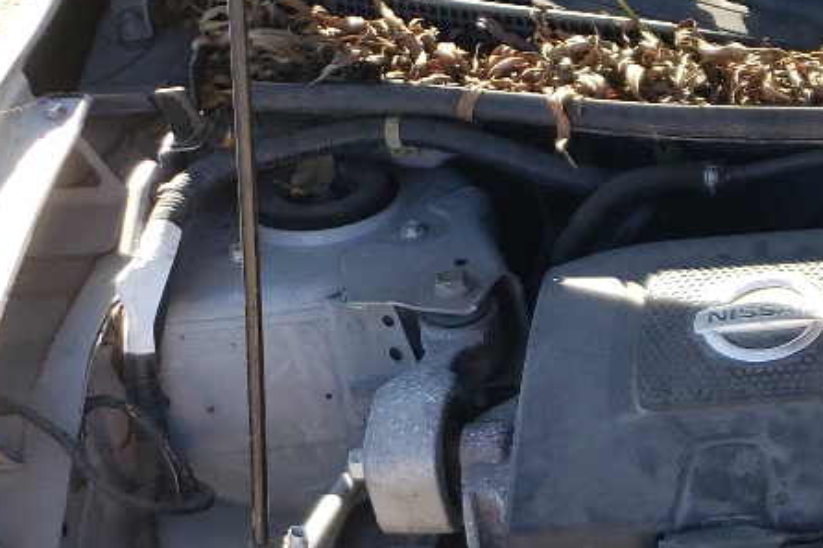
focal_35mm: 97
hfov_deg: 18.7
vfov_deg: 13.8
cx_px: 1218
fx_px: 2217
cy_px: 611
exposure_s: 1/714
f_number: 1.5
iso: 50
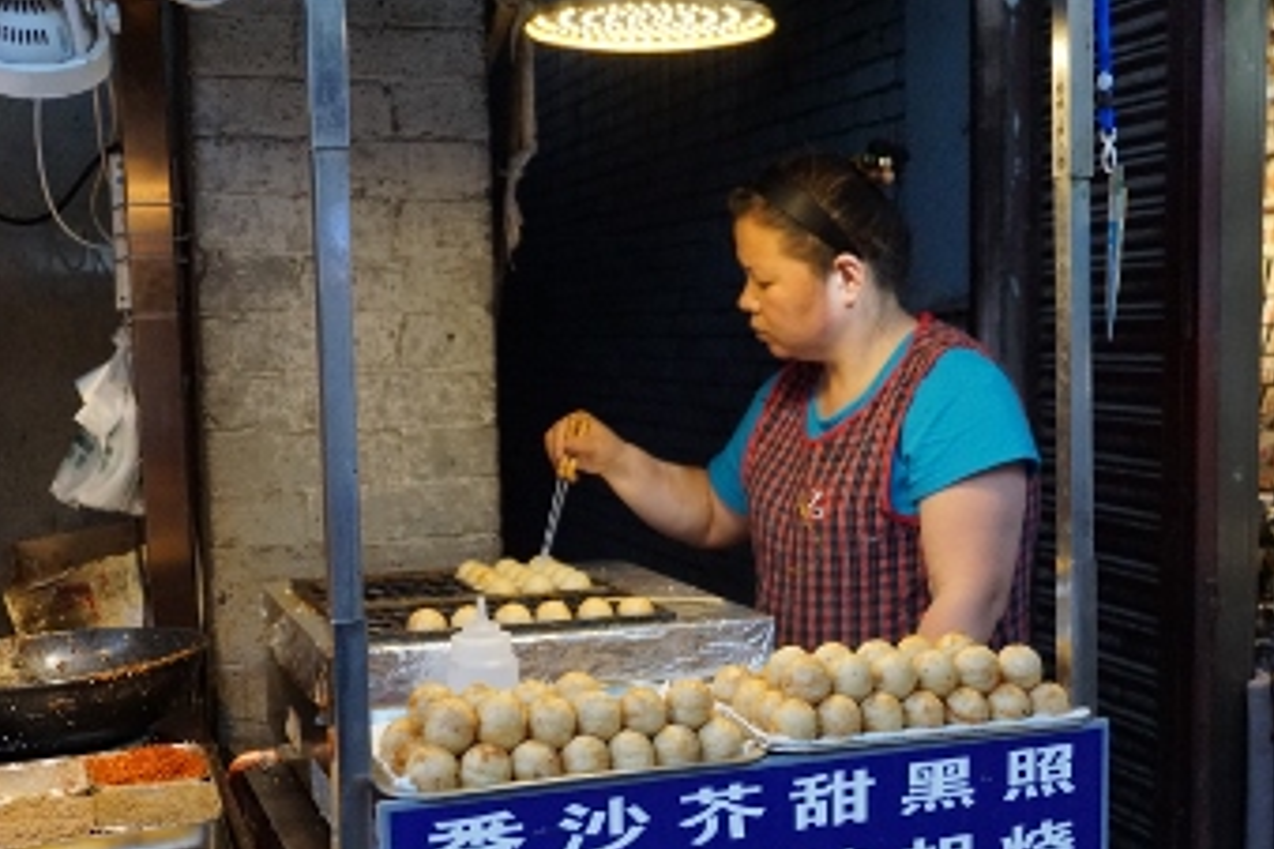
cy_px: 460
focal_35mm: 46
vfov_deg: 29.2
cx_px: 740
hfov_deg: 42.6
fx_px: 1628
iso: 3200
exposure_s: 1/2000
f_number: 4
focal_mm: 26
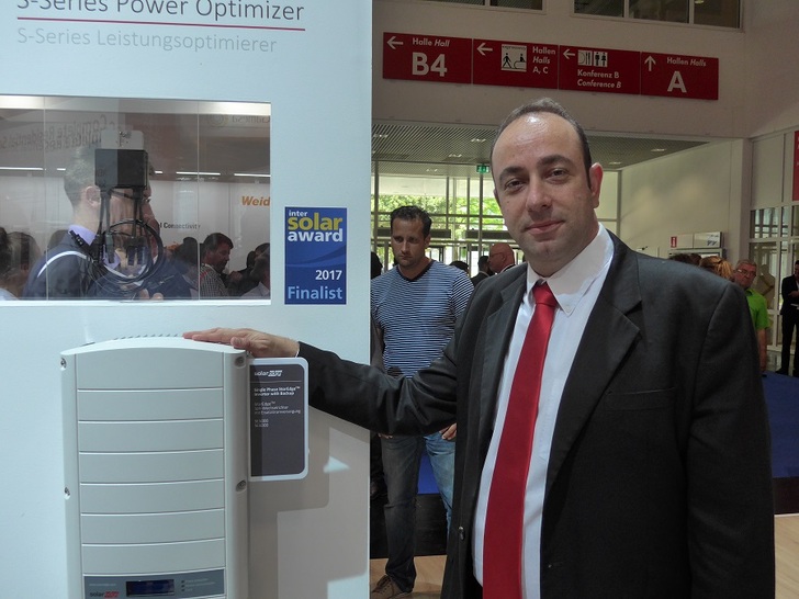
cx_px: 400
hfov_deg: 61.7
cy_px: 300
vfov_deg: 48.2
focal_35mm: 29
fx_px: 669
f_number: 2.5
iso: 250
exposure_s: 1/250
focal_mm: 6
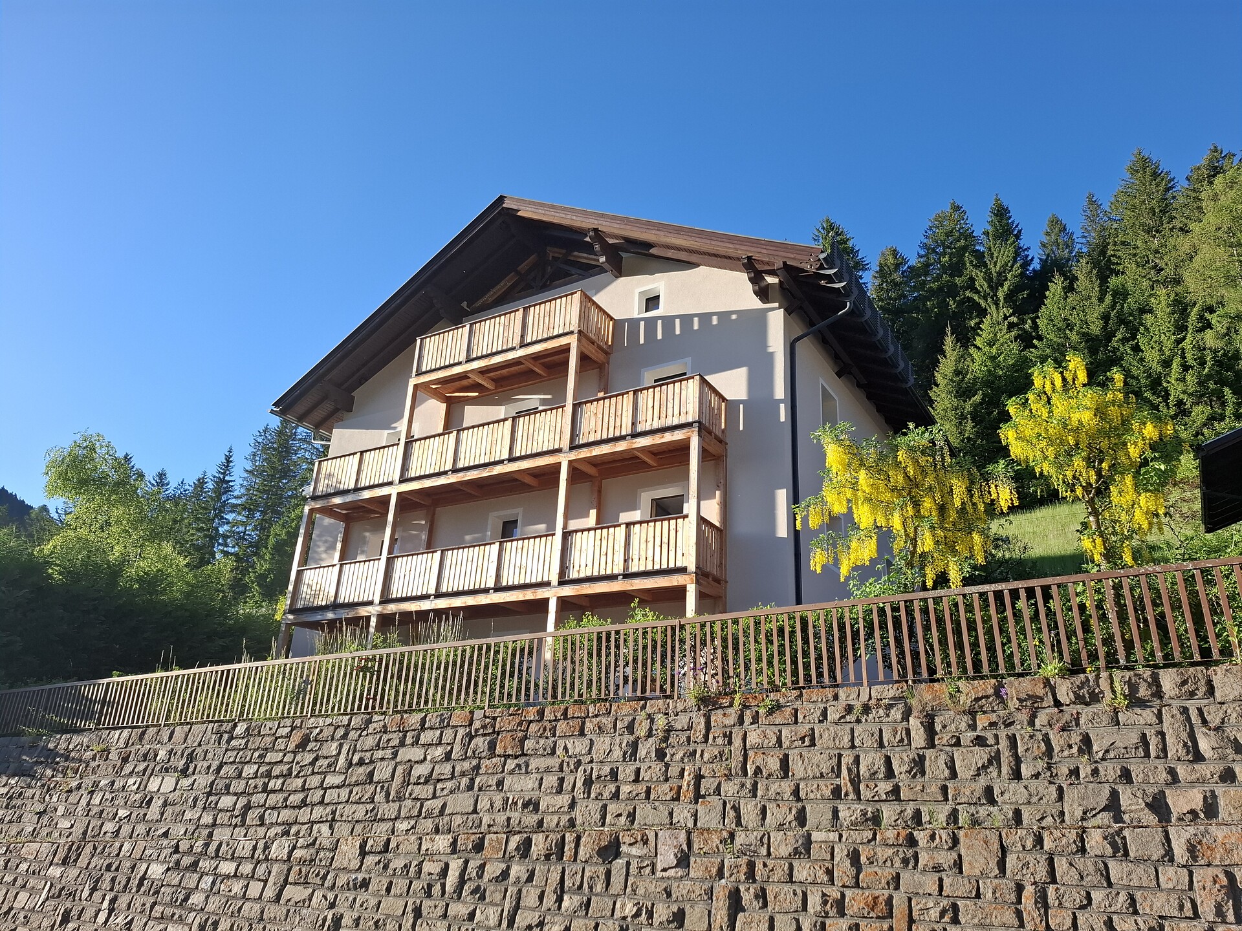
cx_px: 621
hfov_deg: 73.9
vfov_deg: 58.9
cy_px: 466
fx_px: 825
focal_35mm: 23
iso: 50
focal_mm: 5.54
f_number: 1.8
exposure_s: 1/734
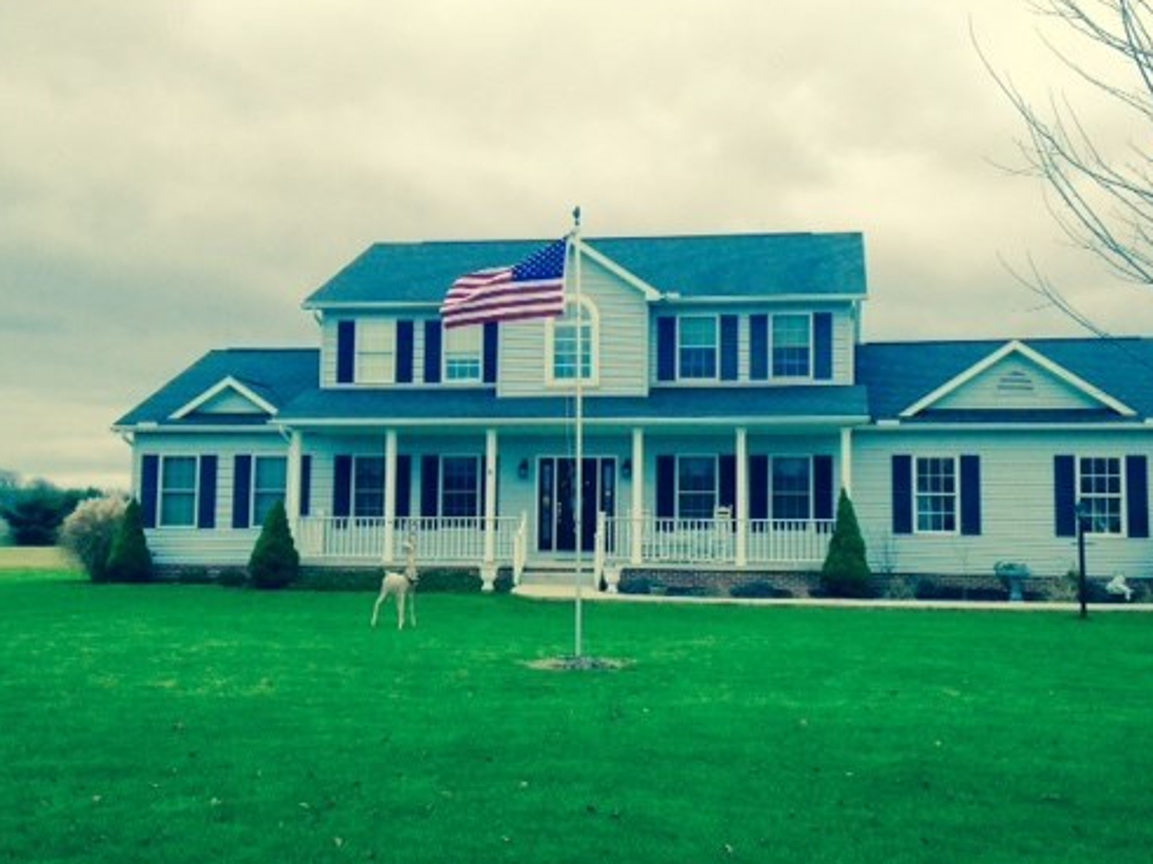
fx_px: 1432
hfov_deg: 43.8
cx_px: 618
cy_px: 425
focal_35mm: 43
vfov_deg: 33.6
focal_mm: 4.12
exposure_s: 1/423
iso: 50
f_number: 2.4
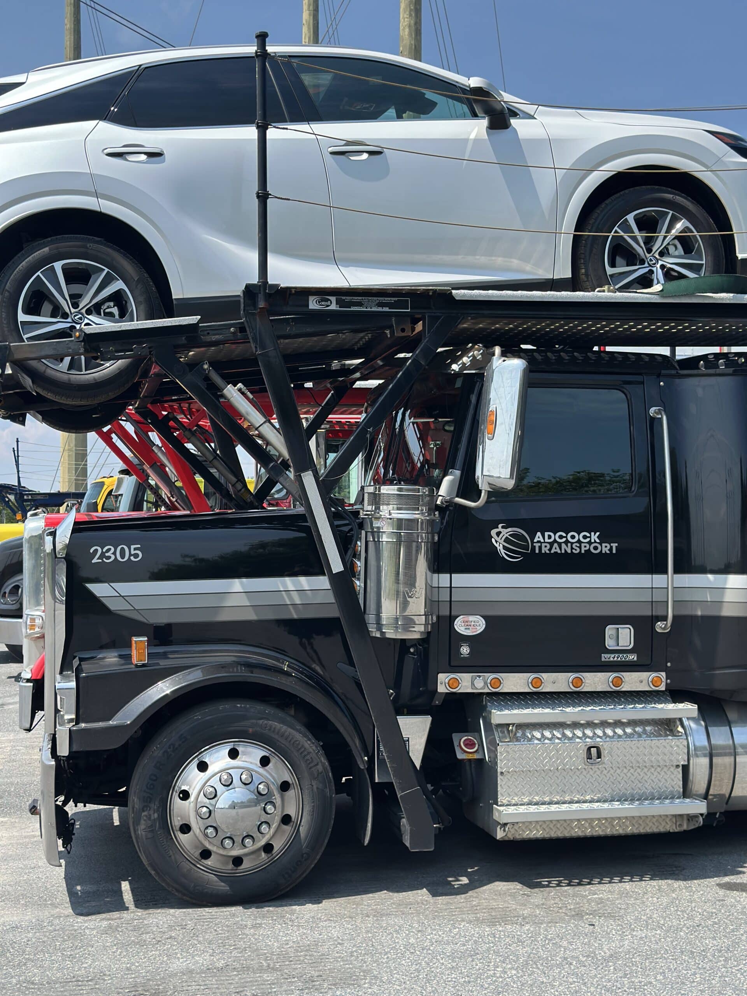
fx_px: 1381
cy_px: 498
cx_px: 374
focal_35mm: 48
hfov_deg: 30.3
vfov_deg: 39.7
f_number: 1.78
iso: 100
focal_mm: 6.86
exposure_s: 1/3597
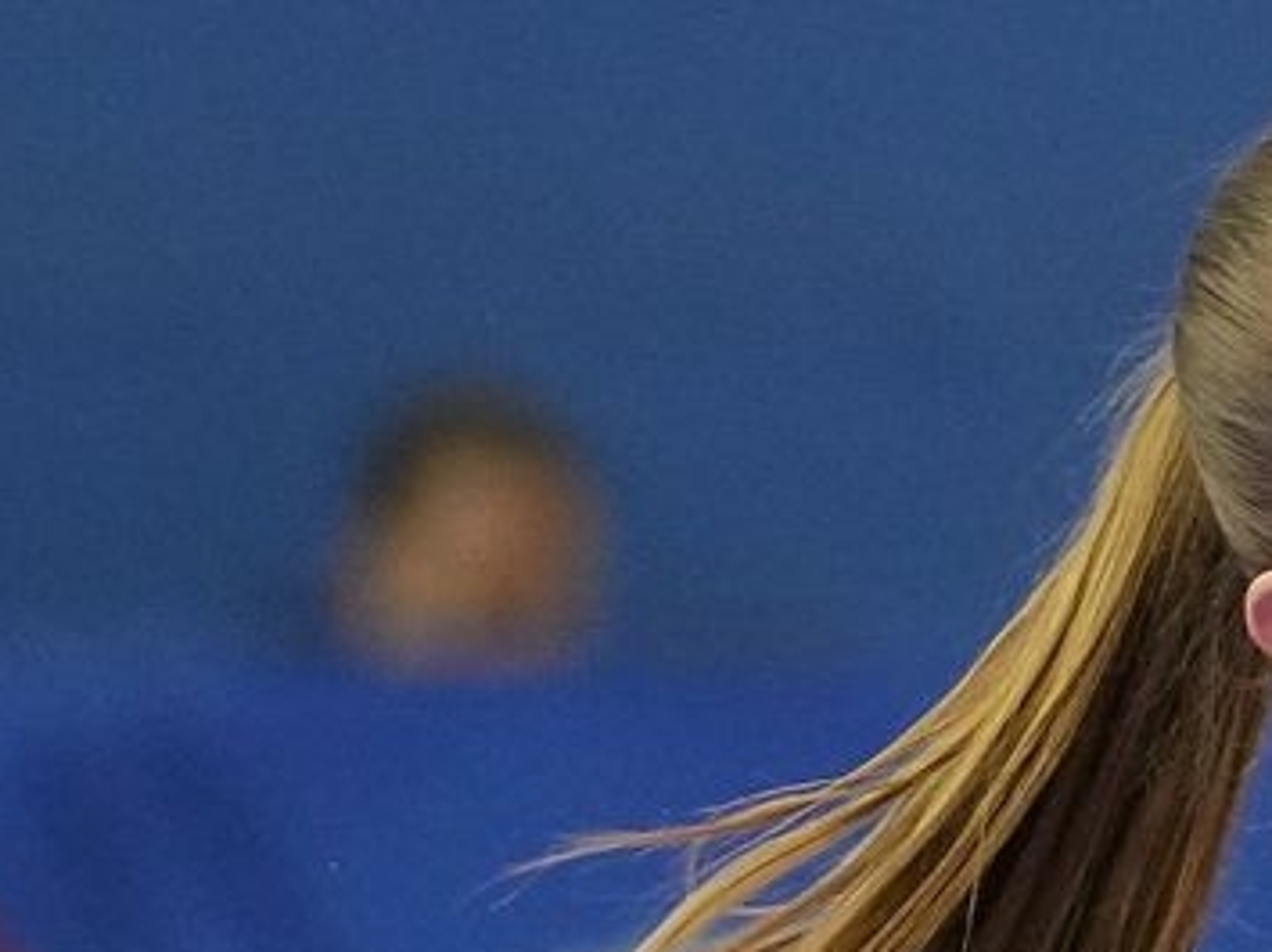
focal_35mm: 1115
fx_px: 40944
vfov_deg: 1.3
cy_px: 776
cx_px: 3202
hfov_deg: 1.8
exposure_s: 1/1000
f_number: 2.8
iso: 4000
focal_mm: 152
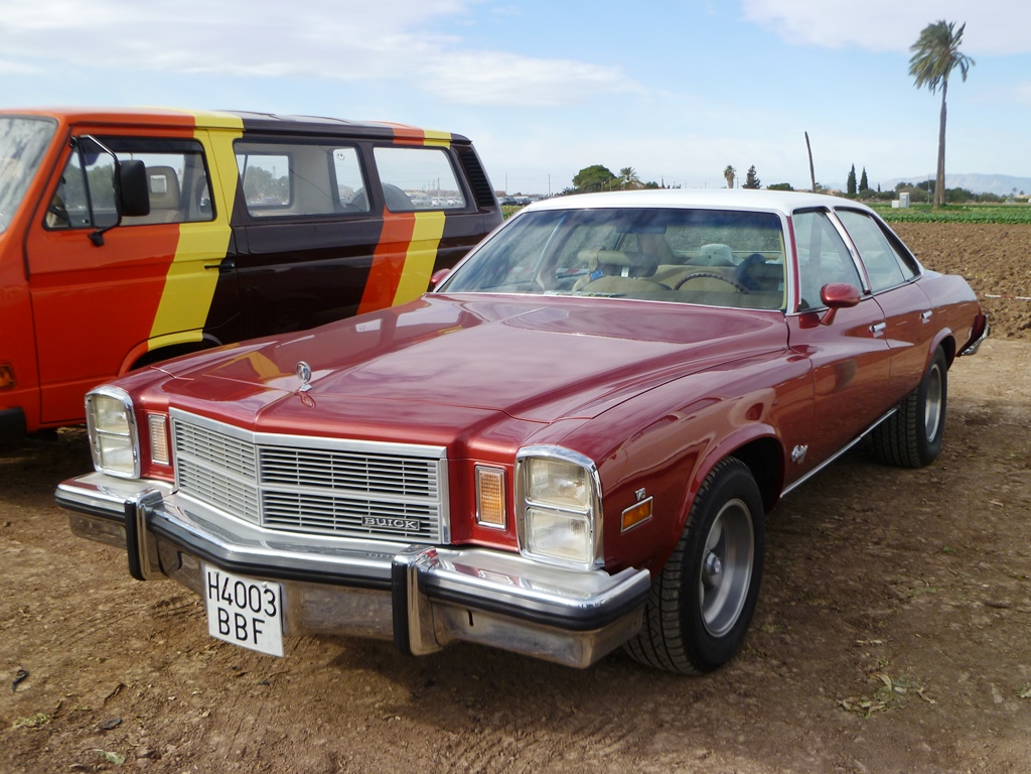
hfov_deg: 54.0
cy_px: 387
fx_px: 1013
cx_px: 516
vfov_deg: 41.8
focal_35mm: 34
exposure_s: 1/500
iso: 80
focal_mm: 6.1
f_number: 3.6
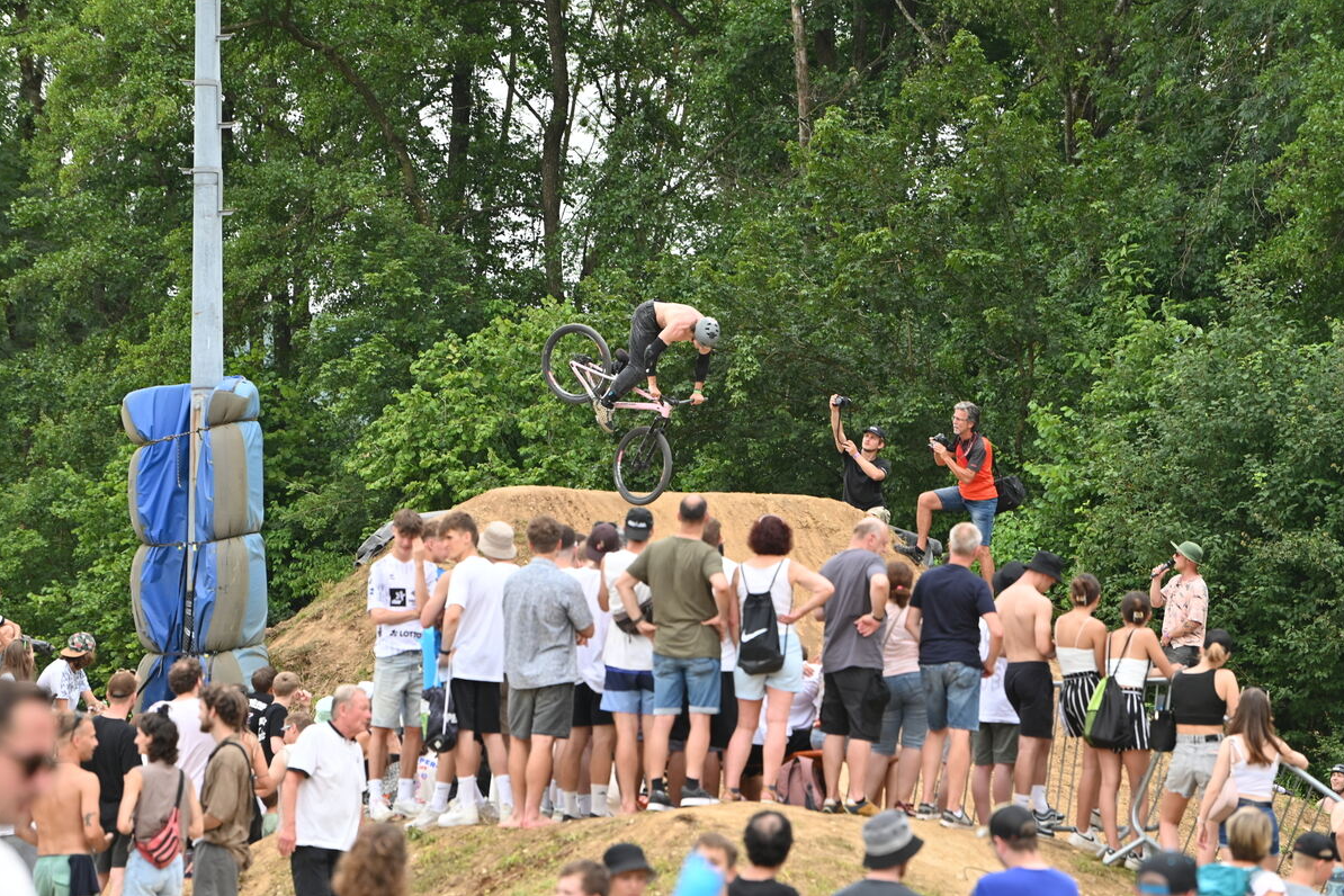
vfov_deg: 6.8
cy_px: 447
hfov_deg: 10.2
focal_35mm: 201
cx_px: 673
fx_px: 7503
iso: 500
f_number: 5
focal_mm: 200
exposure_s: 1/400
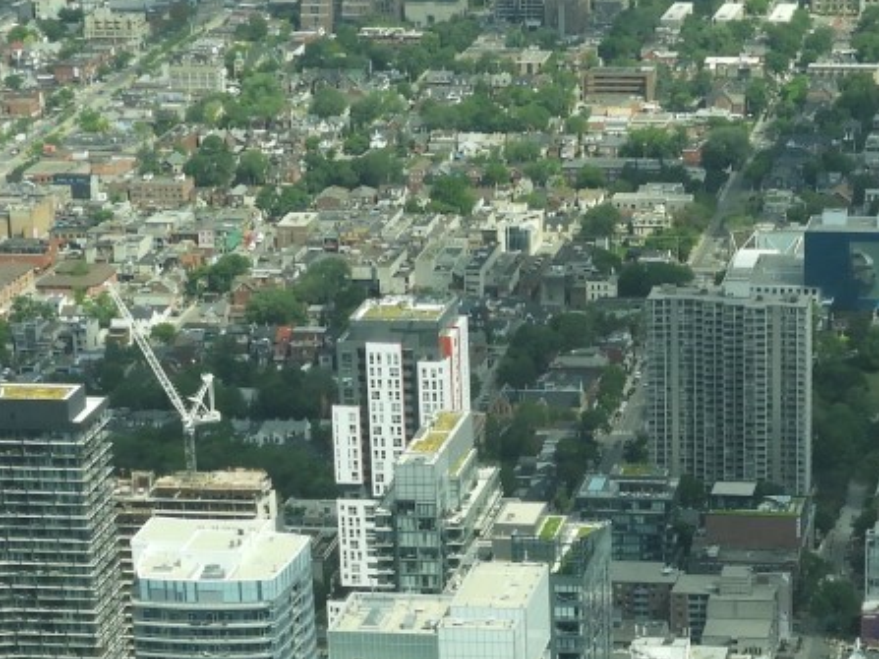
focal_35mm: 129
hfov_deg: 15.2
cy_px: 869
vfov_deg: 11.2
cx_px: 653
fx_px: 3275
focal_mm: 7.2
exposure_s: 1/200
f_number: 3.8
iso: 100
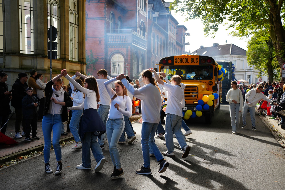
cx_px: 142
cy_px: 95
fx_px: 364
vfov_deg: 29.2
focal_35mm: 46
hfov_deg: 42.7
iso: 200
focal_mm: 46
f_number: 2.8
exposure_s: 1/800
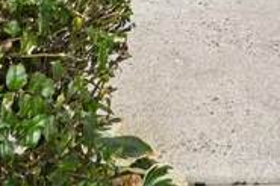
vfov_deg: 9.7
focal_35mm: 111
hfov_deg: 17.2
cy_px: -353
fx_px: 863
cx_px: 377
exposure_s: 1/125
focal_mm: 16
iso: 400
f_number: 8
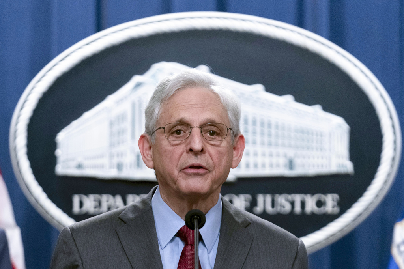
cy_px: 134
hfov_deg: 10.3
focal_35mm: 200
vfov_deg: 6.9
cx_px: 202
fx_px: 2244
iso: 2500
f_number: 3.2
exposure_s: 1/200
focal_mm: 200
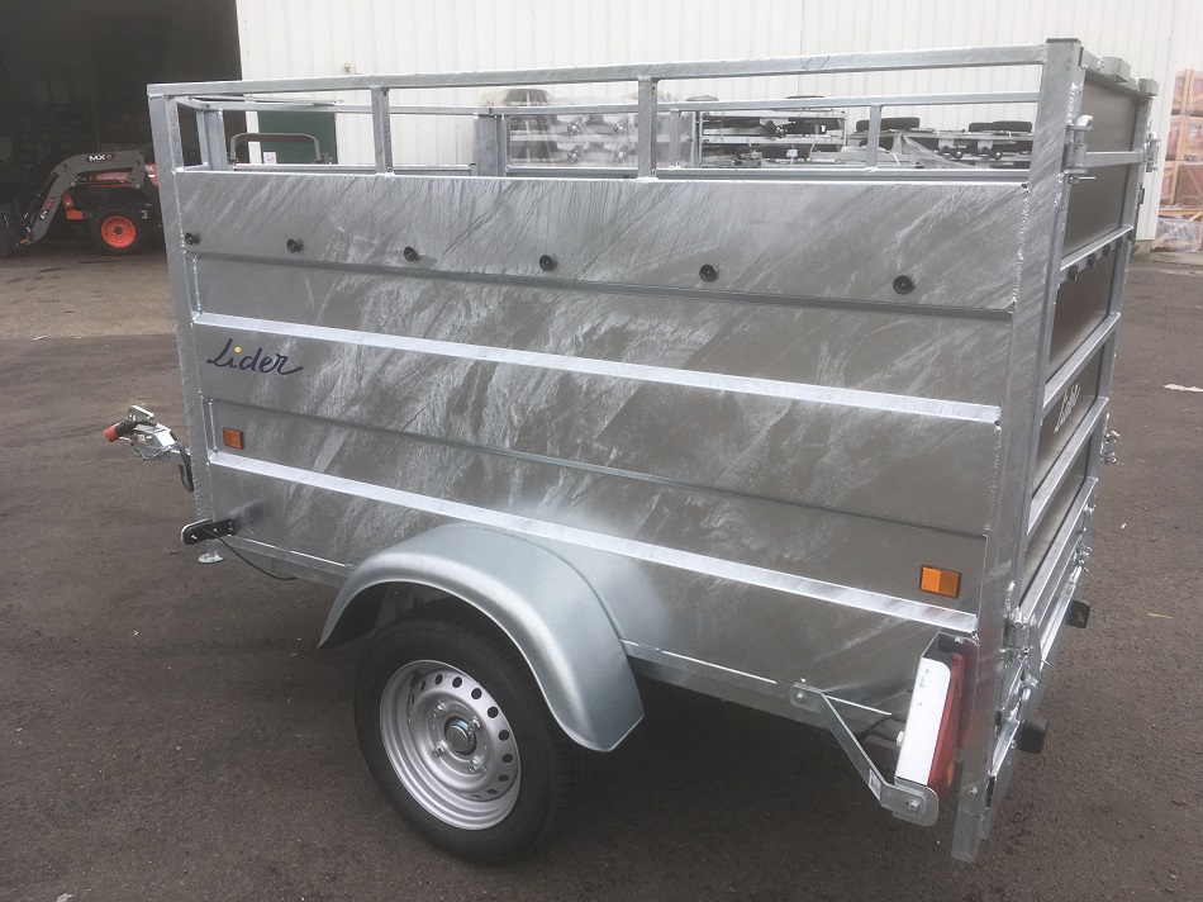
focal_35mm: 29
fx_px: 1008
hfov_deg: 61.7
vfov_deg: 48.2
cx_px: 602
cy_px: 451
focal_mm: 4.15
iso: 25
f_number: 2.2
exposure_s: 1/475
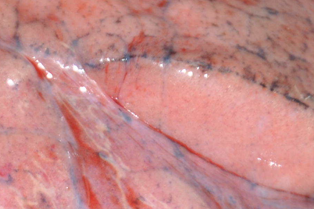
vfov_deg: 1.8
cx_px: -58
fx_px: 6519
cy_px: 402
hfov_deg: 2.8
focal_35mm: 748
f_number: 5.6
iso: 200
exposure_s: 1/60
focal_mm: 105
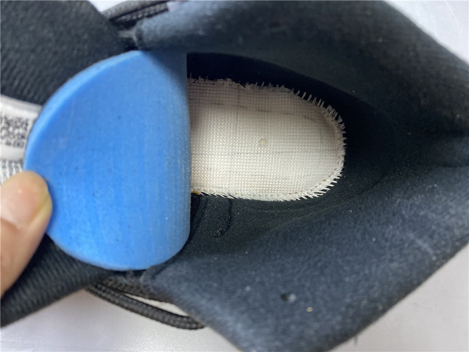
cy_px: 176
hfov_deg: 67.3
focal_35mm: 26
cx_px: 234
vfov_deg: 53.1
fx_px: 352
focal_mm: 4.25
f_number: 1.8
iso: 400
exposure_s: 1/50
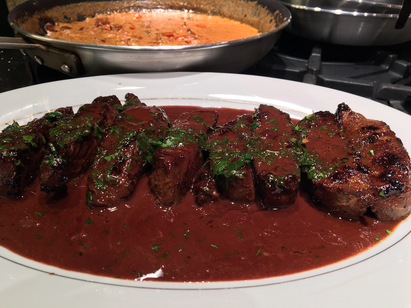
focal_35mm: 29
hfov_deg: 61.7
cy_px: 154
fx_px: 344
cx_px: 206
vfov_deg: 48.2
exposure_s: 1/40
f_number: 2.2
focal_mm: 4.15
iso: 25
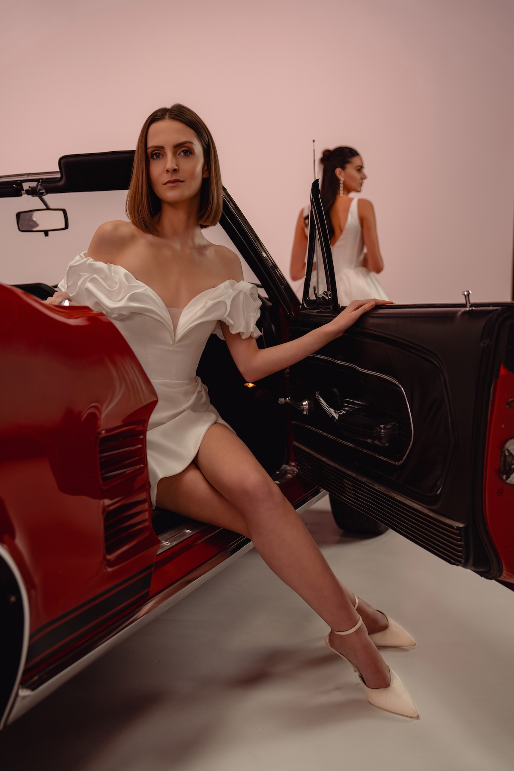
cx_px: 257
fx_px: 792
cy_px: 386
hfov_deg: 35.9
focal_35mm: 37
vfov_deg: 51.9
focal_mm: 37
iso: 200
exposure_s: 1/125
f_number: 2.8
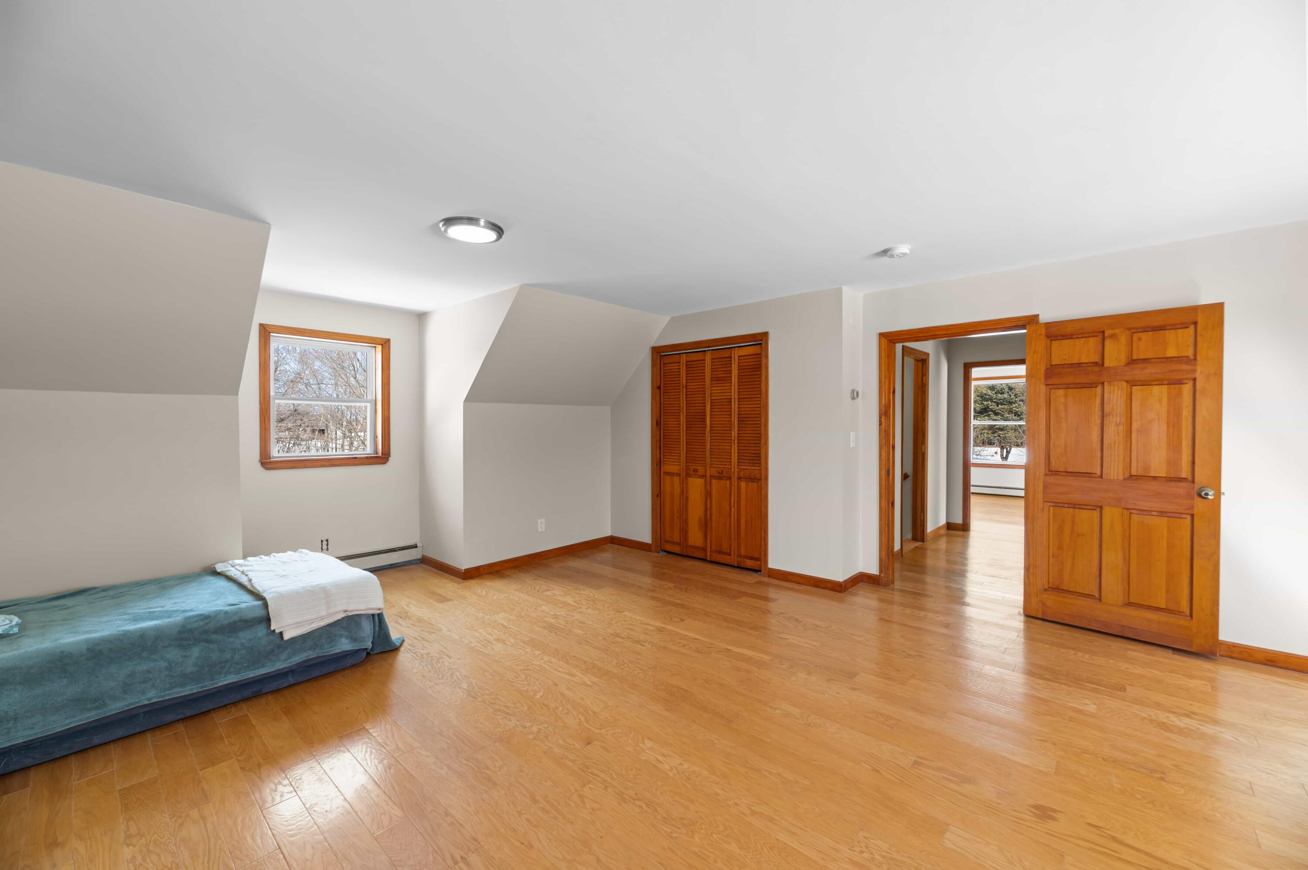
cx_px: 654
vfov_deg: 81.1
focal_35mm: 14
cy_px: 435
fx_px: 508
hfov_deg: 104.3
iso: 800
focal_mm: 14
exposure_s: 1/15
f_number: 8
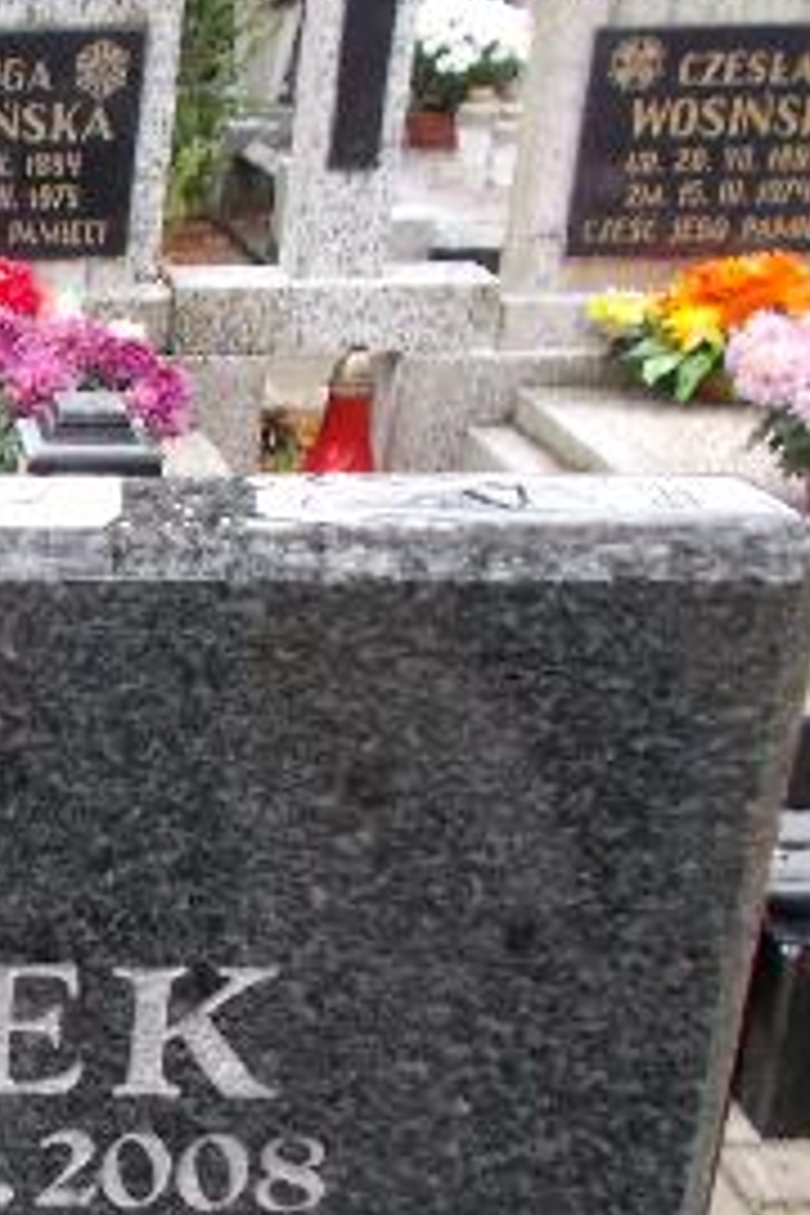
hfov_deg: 18.4
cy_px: 760
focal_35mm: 64
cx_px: -472
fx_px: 2160
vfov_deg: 31.3
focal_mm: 4.6
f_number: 3.2
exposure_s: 1/20
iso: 200
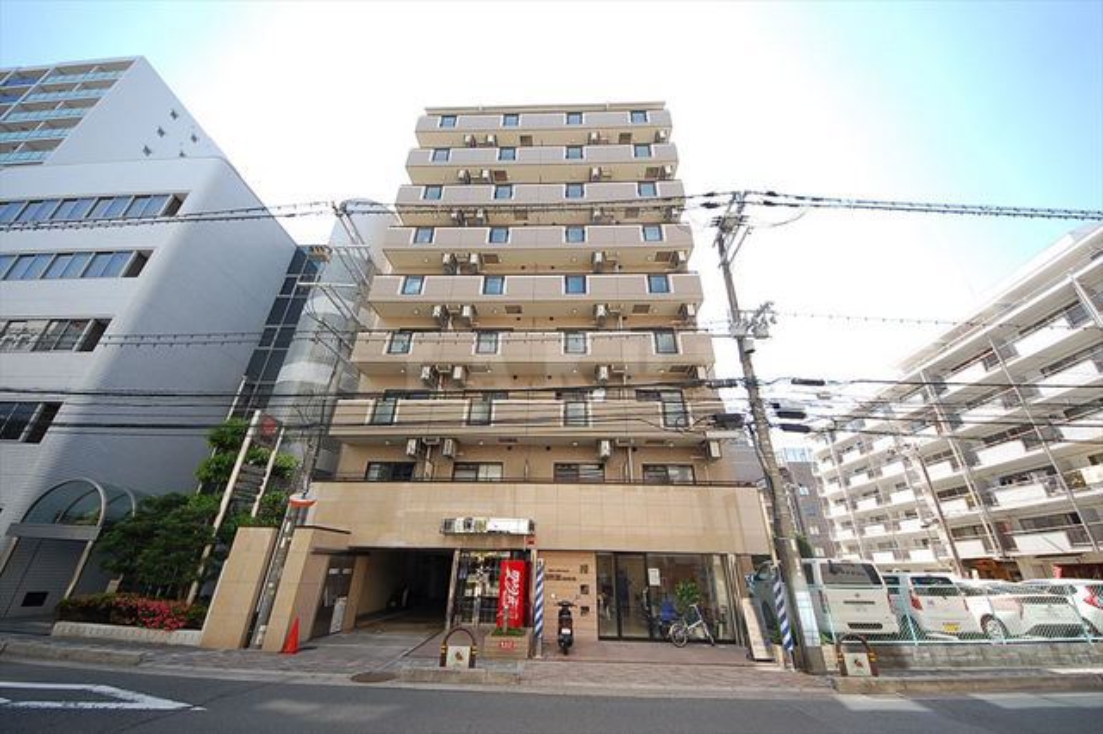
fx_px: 367
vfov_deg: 89.9
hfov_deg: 112.6
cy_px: 367
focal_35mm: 12
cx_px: 552
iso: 200
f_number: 5.6
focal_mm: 8
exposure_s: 1/125
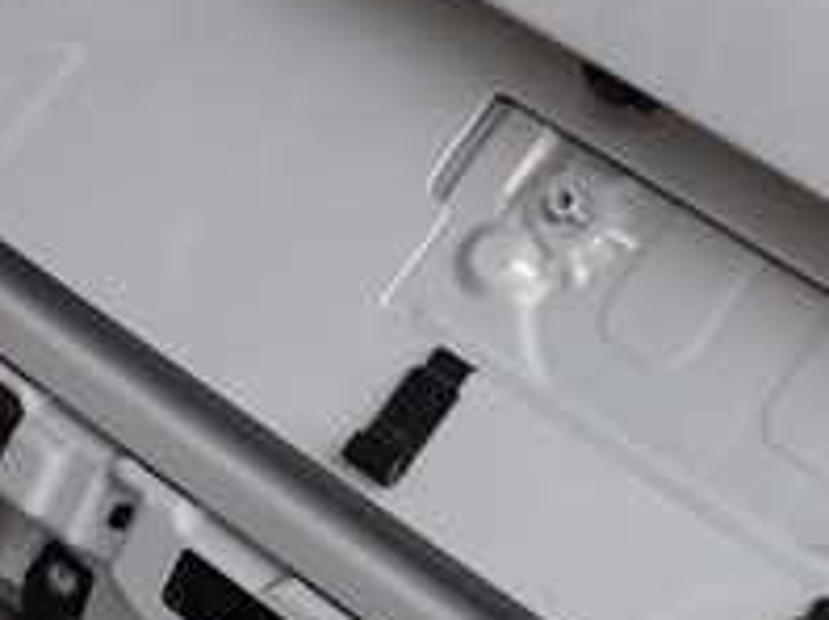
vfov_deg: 16.1
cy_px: 515
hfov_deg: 20.4
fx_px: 2177
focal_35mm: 91
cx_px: 946
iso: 100
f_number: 2.3
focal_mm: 5.4
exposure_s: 1/80
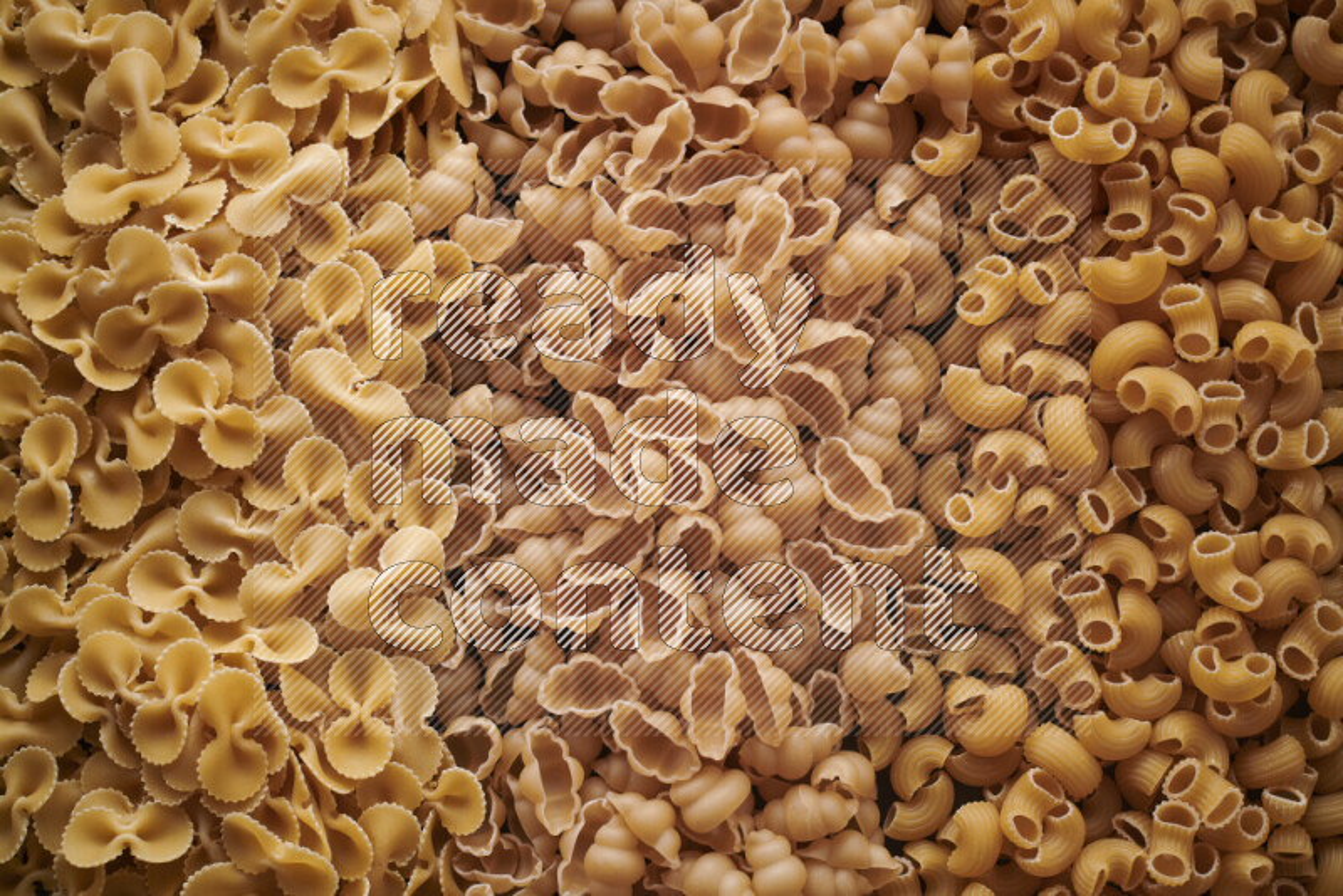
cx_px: 672
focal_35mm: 50
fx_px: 1866
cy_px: 448
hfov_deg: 39.6
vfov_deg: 27.0
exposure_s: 1/100
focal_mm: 50
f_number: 8
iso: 160
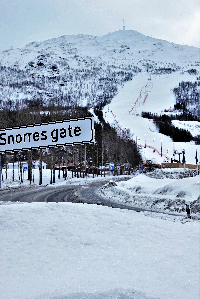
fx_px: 467
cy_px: 150
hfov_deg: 24.2
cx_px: 100
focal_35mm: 56
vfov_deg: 35.6
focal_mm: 20.49
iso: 200
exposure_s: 1/200
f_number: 5.6
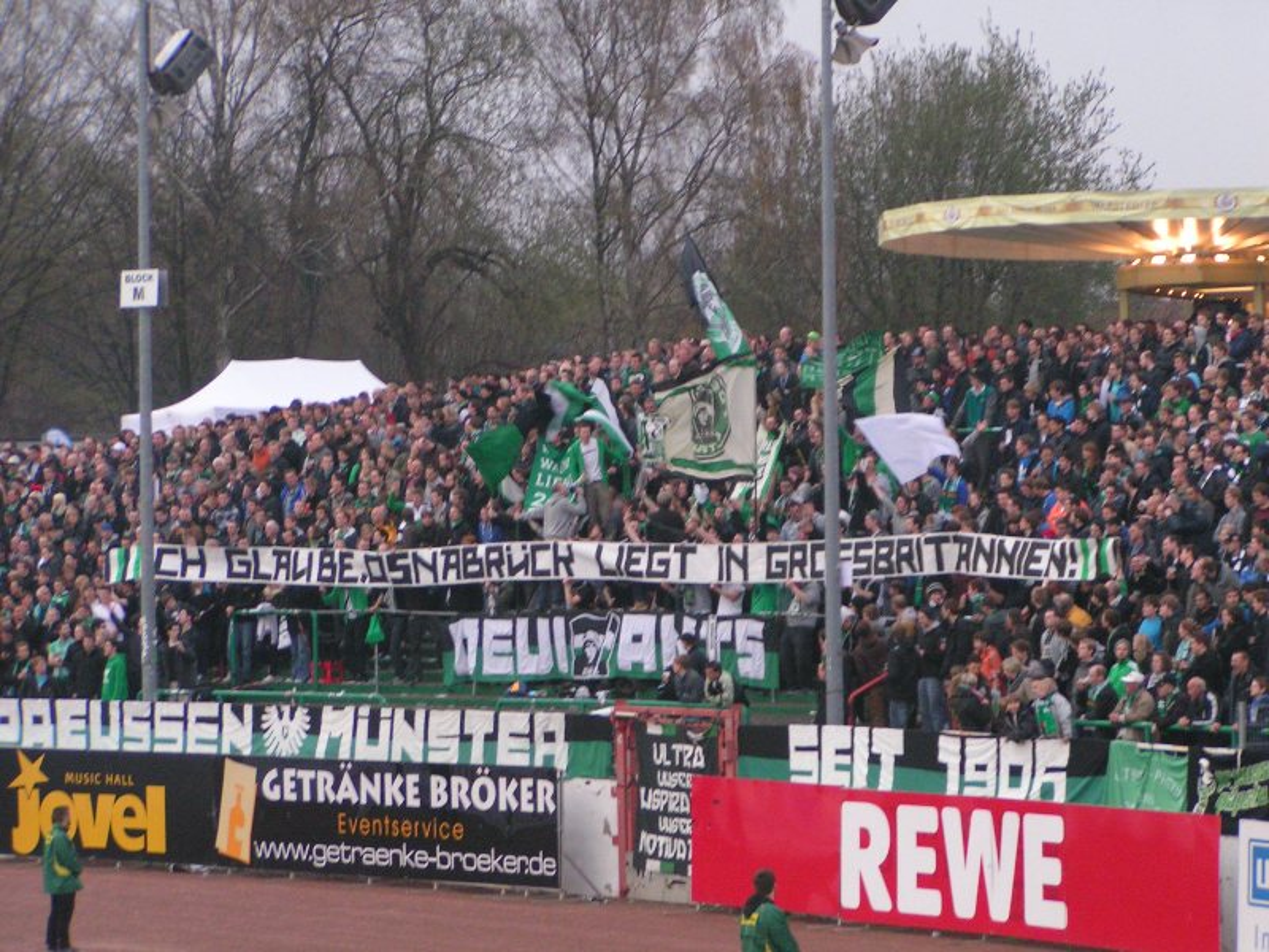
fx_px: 4986
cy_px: 476
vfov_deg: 10.9
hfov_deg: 14.5
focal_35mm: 136
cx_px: 634
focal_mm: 20.9
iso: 200
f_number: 3.5
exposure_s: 1/60
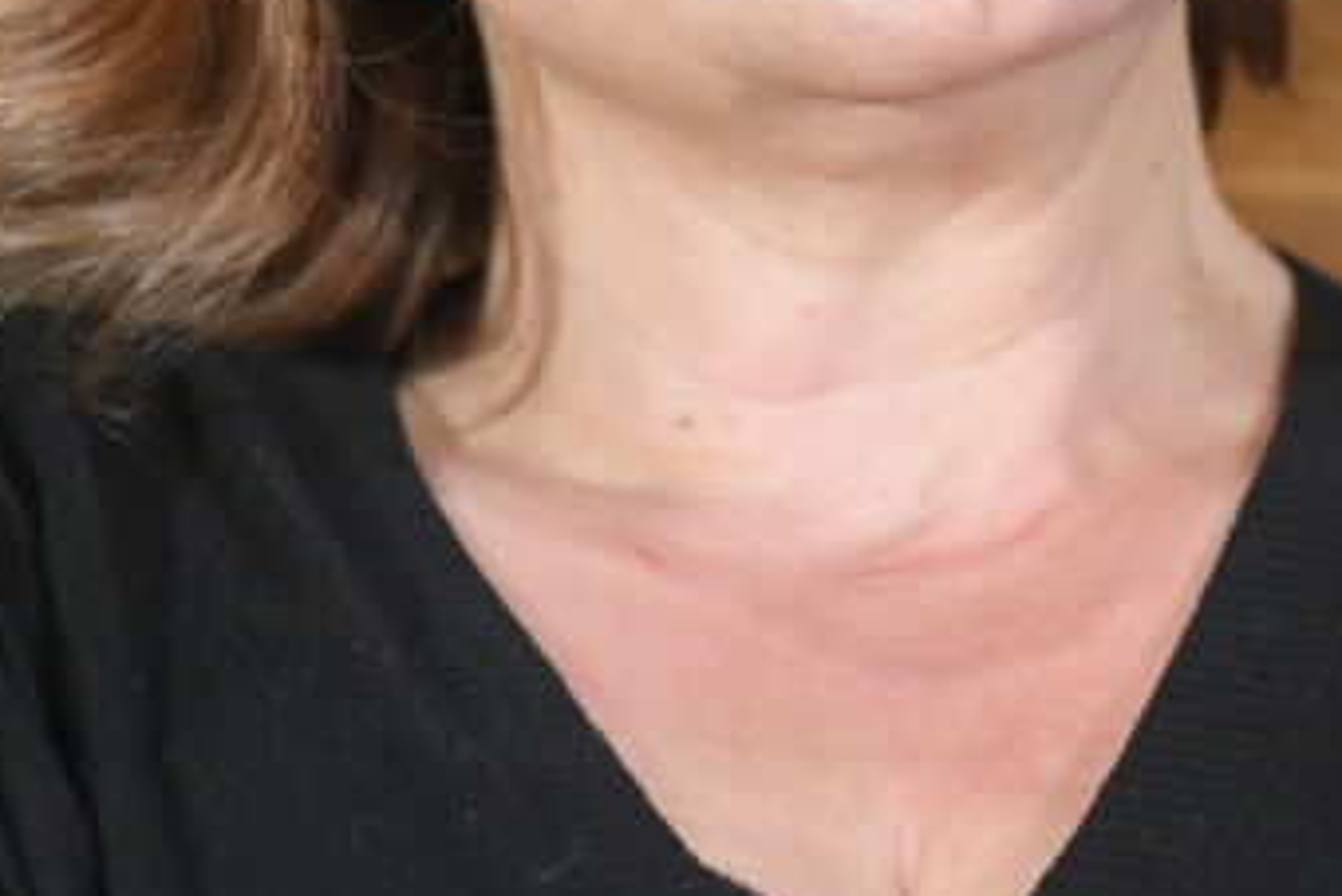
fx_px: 26925
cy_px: -132
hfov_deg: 2.9
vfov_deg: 1.9
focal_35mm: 722
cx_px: 667
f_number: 2.8
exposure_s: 1/250
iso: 3200
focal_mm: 200
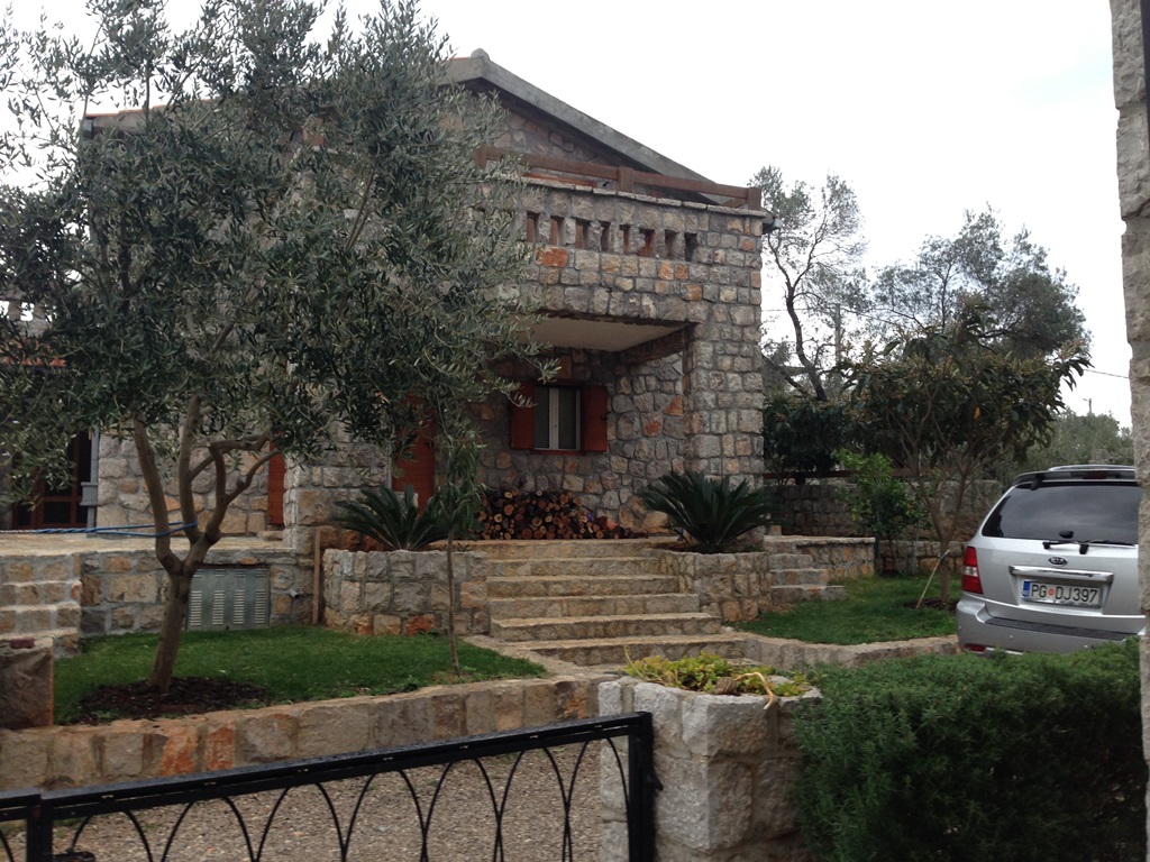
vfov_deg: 42.9
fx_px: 1096
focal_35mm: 33
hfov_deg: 55.4
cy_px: 431
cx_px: 575
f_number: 2.4
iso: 50
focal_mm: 4.13
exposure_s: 1/24
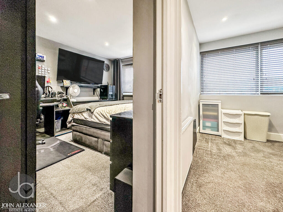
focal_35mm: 14
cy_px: 106
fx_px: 114
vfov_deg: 85.7
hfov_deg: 102.1
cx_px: 142
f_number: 2.2
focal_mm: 2.22
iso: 250
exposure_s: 1/50
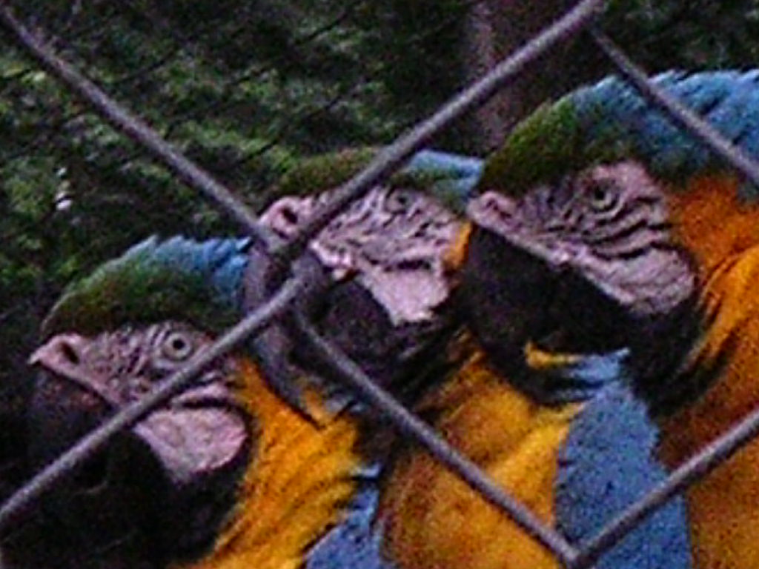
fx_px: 5547
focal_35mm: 253
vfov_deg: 5.9
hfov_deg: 7.8
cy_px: 284
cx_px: 380
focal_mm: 38.2
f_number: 4.9
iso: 400
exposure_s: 1/64
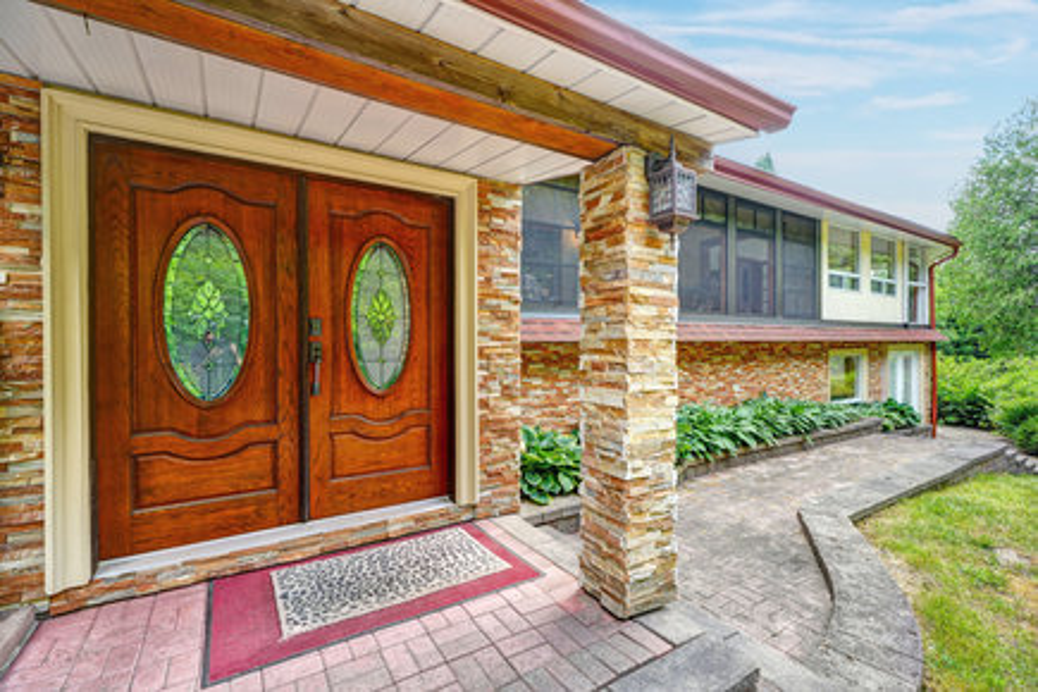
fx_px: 461
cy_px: 346
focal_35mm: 16
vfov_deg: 73.7
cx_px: 519
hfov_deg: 96.7
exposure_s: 1/20
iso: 100
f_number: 8
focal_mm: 16
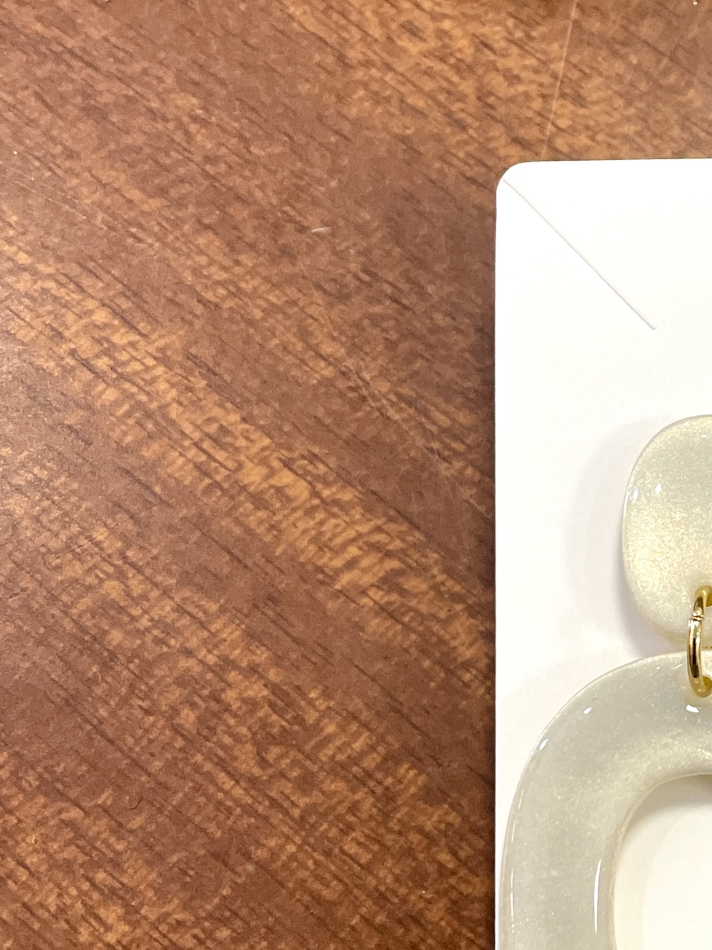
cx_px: 841
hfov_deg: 20.8
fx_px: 1810
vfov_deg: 29.3
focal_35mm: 66
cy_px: 595
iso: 125
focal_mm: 4.2
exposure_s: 1/100
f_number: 1.6
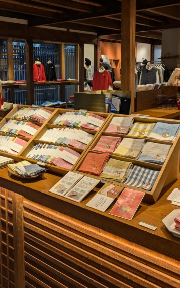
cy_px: 102
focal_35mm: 37
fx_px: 290
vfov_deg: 52.0
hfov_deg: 34.4
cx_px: 77
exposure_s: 1/60
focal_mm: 5.43
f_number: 1.89
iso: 65
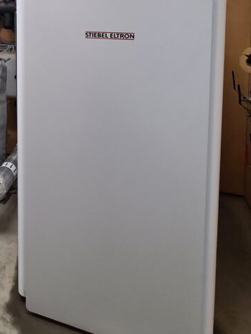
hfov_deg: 38.4
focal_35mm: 32
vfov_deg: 48.8
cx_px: -8
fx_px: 309
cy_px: 16
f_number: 2.2
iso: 160
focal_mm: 2.2
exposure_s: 1/50
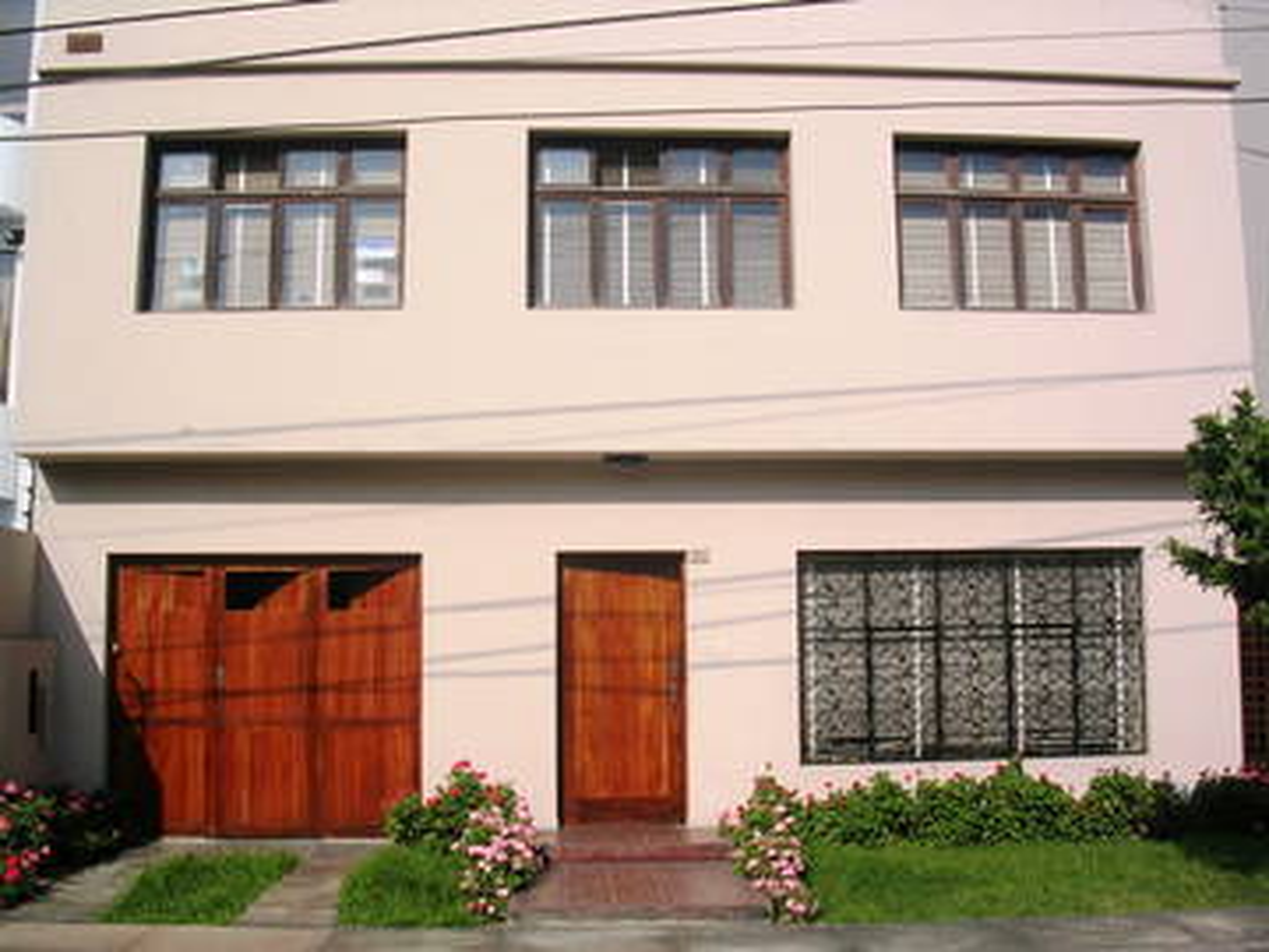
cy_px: 476
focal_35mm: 38
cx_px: 634
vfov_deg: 37.7
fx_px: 1393
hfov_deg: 49.0
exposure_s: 1/607
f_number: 5.6
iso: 50
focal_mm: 5.8
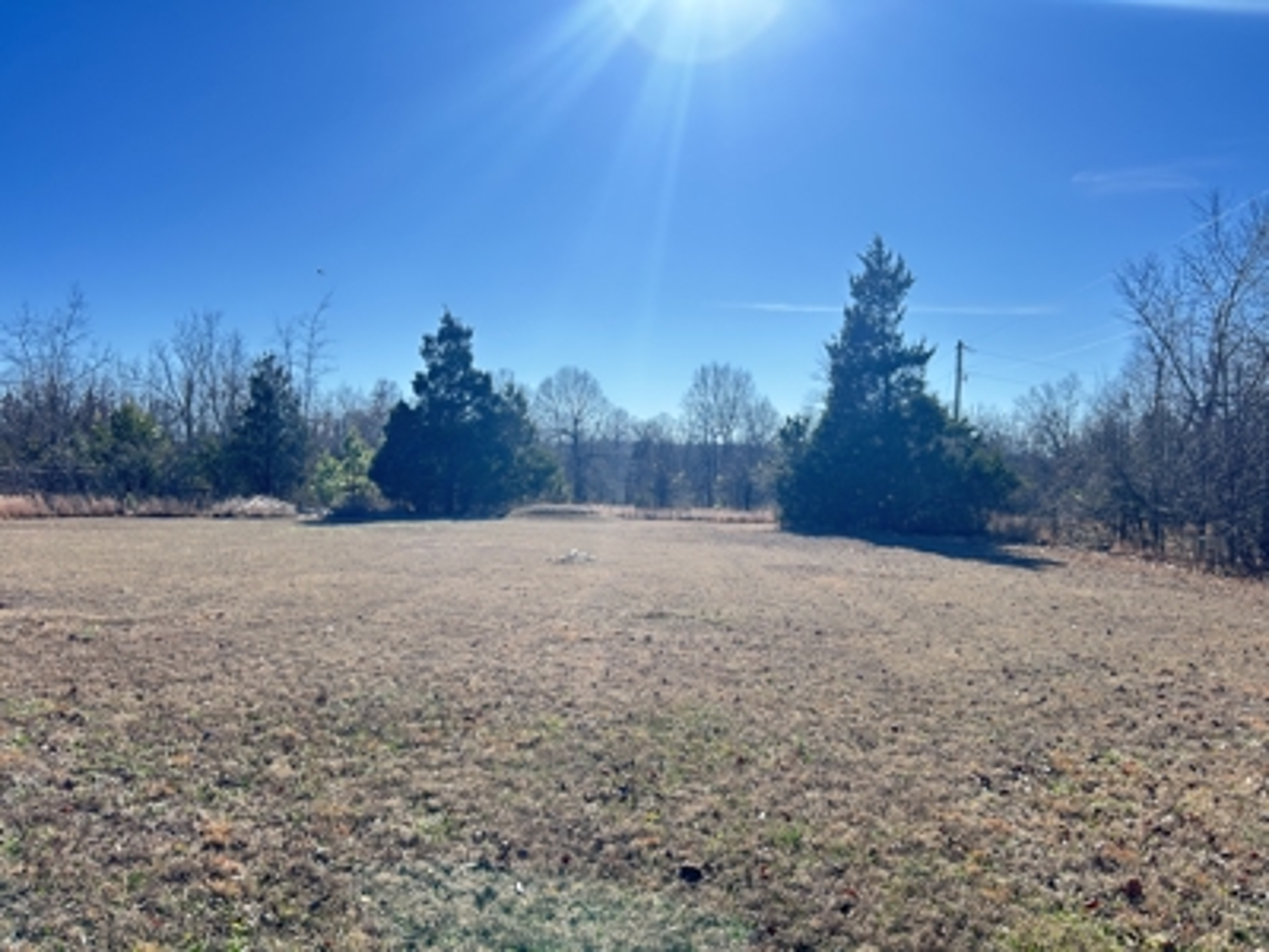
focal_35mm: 26
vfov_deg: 53.1
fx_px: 953
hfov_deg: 67.3
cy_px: 476
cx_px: 634
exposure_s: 1/2045
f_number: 1.5
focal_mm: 5.7
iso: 50
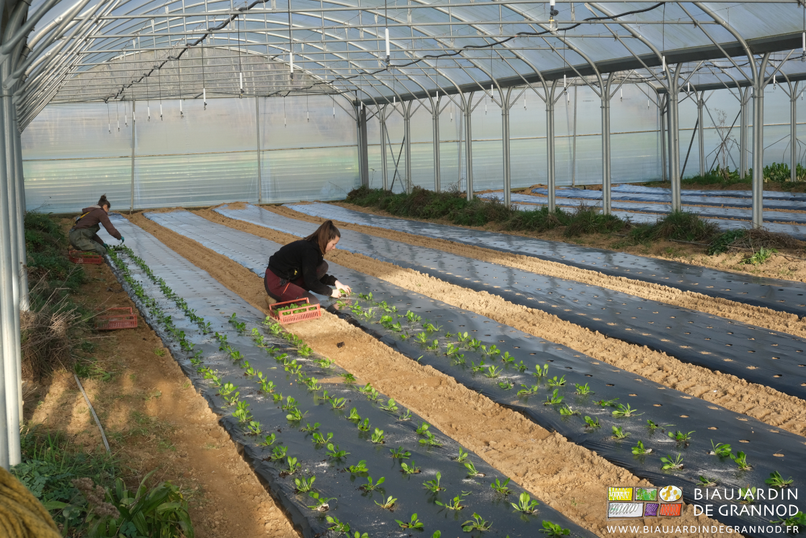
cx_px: 403
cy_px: 269
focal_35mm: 56
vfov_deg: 24.2
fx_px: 1254
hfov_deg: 35.6
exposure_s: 1/250
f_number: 11
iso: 800
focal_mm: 37.4
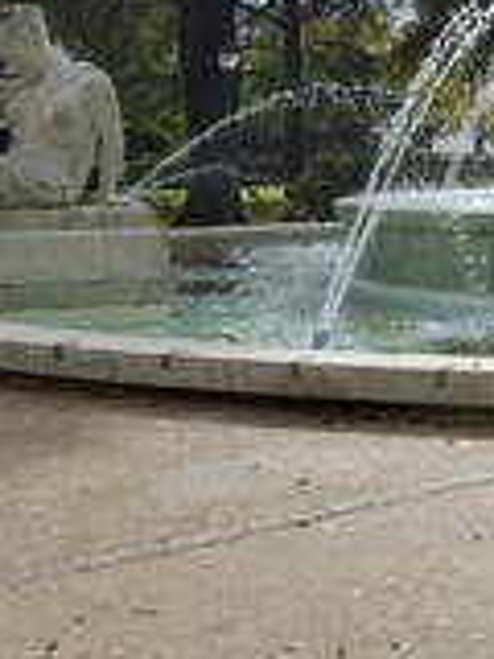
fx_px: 1484
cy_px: 95
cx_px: 593
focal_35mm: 78
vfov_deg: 24.5
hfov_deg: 18.0
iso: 200
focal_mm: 31
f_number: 18
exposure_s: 1/160
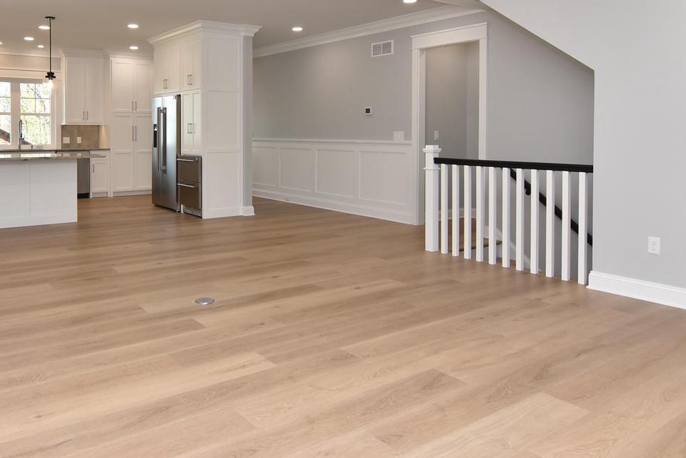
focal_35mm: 27
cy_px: 141
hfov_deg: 65.6
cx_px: 228
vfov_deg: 46.9
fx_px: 515
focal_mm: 12
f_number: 7.1
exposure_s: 1/100
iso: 500
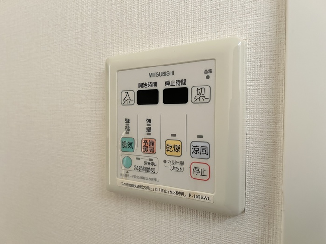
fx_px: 245
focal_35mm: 26
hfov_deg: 67.3
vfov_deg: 53.1
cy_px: 122
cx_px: 163
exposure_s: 1/60
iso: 500
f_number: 1.5
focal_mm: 5.7
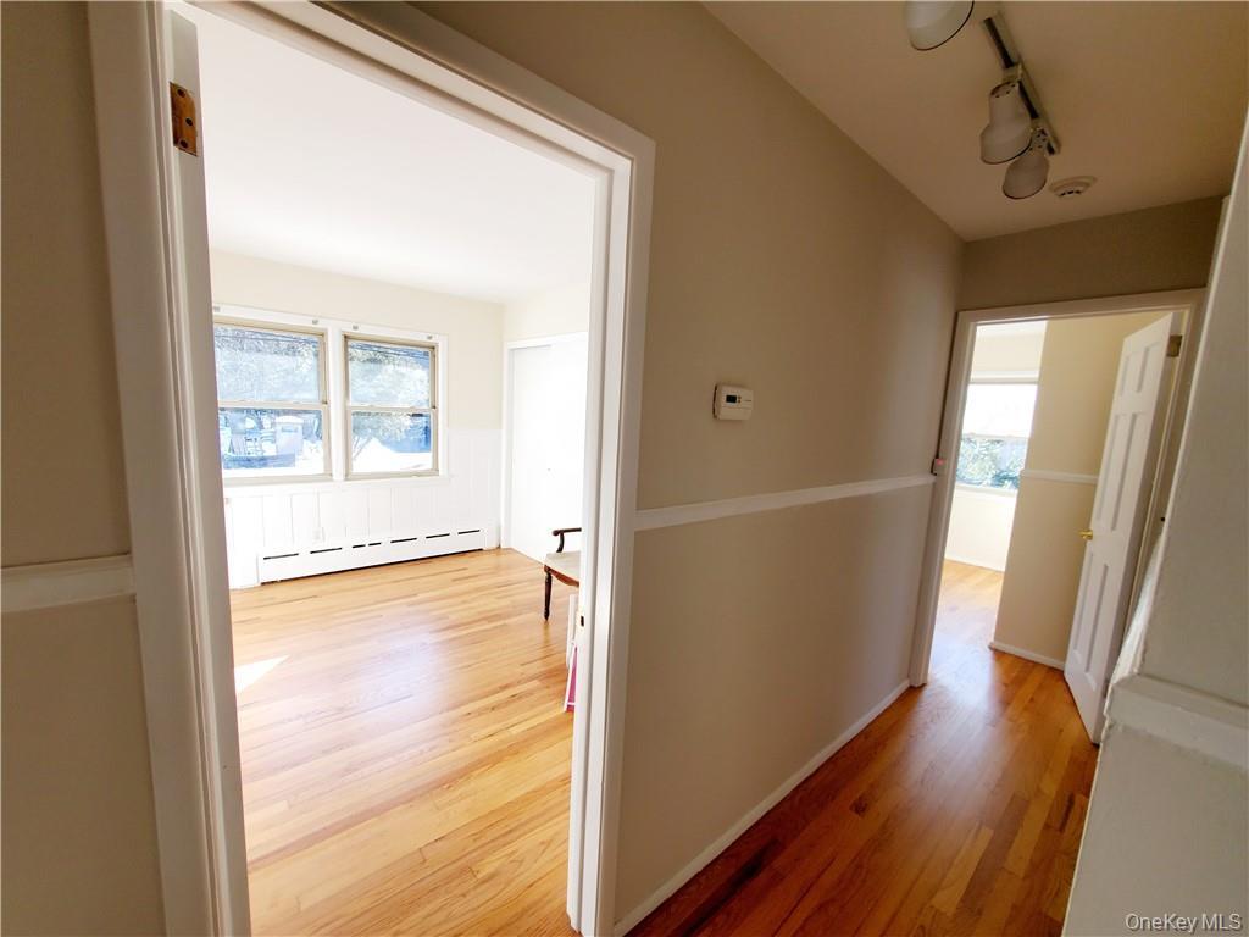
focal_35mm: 13
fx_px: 469
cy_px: 468
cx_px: 624
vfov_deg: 89.9
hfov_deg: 106.2
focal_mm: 1.8
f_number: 2.2
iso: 50
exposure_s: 1/59
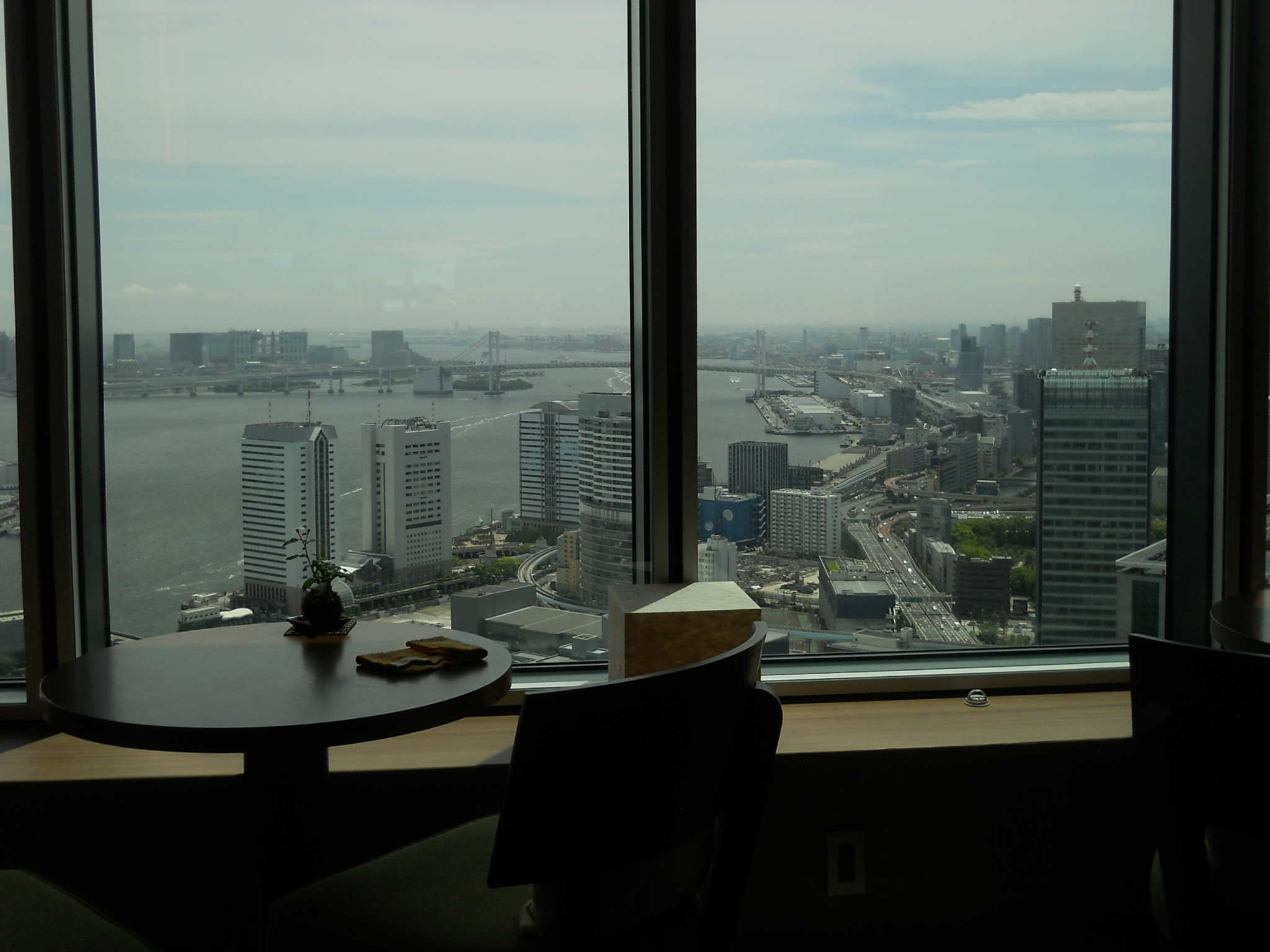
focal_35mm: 41
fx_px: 1504
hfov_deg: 45.8
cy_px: 476
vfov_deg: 35.1
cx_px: 635
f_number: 5.5
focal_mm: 6.72
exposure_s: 1/400
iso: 80
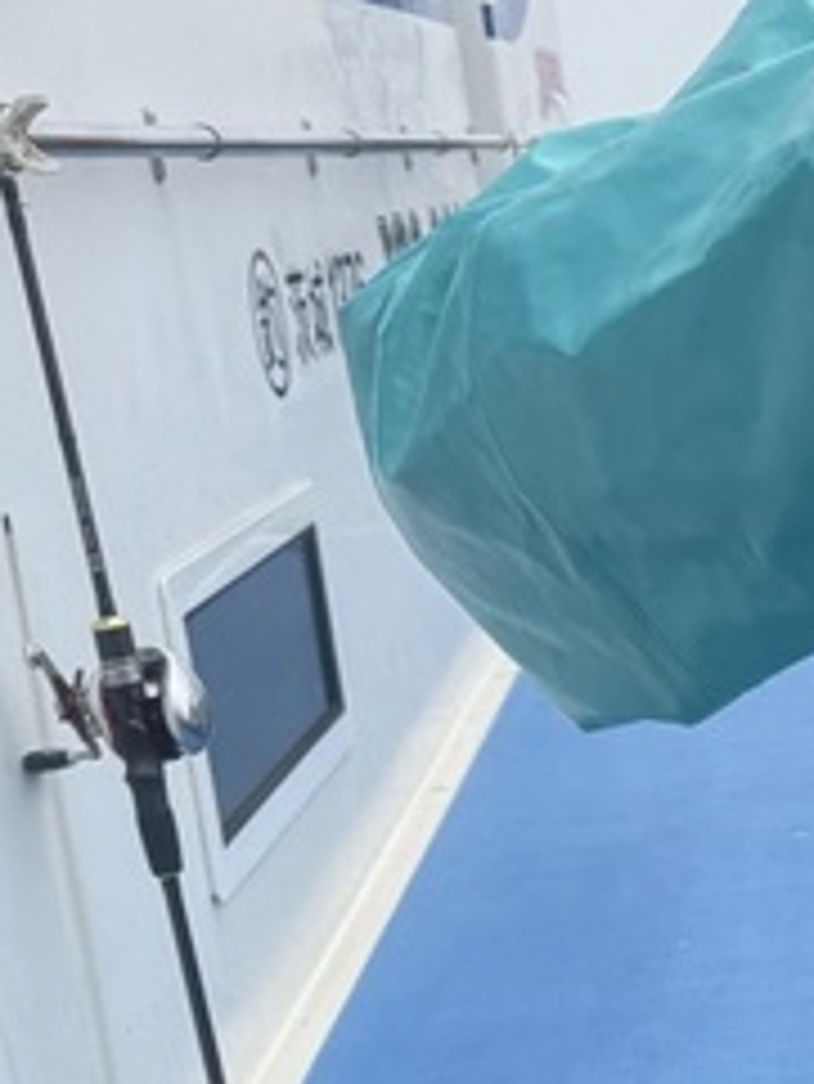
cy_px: 724
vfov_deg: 22.9
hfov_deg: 15.2
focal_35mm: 85
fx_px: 2663
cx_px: 1421
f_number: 1.78
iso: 80
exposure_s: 1/995
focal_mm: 6.76
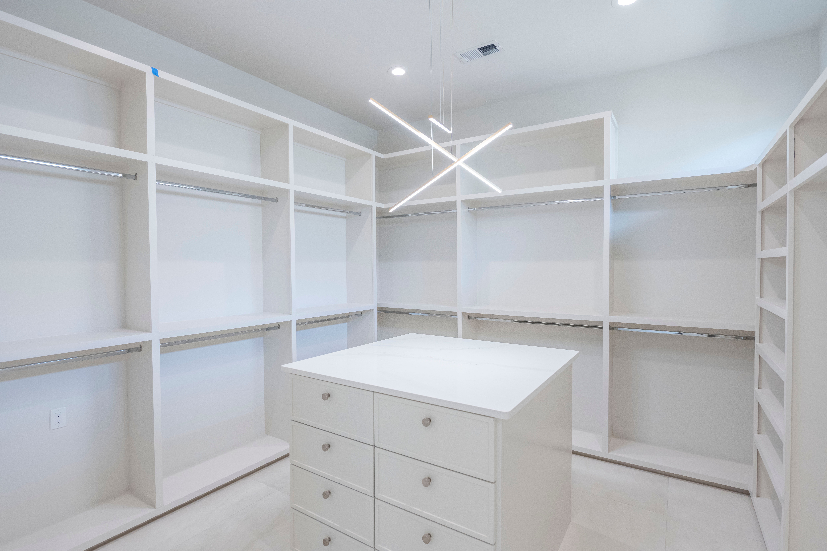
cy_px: 276
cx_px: 414
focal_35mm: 18
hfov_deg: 90.0
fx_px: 413
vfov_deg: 67.4
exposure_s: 1/80
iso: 800
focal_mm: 18
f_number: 5
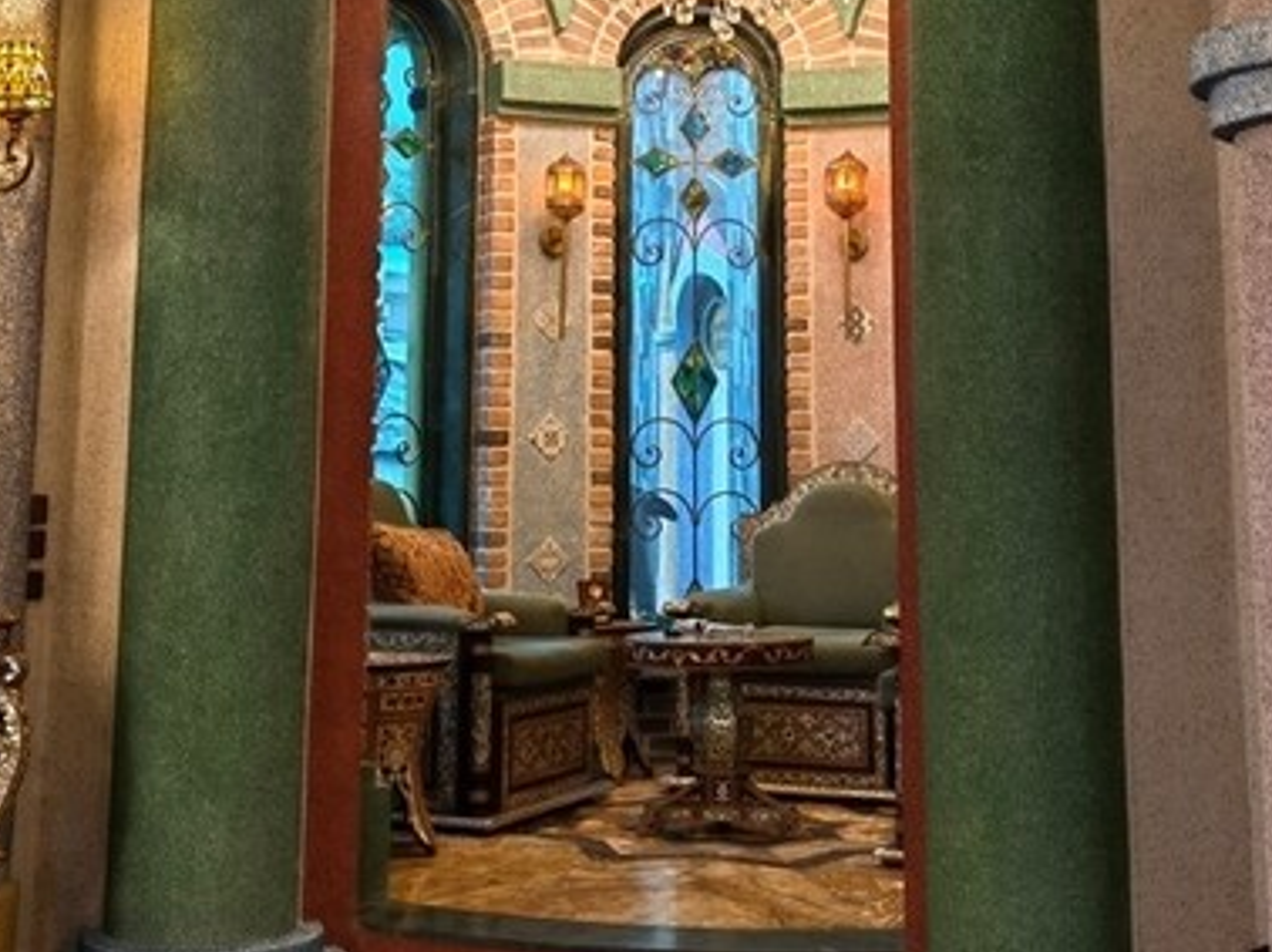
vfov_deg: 26.3
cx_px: 626
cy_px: 143
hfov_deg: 35.6
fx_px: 1983
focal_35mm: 54
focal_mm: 5.54
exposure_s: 1/60
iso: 250
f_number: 1.8
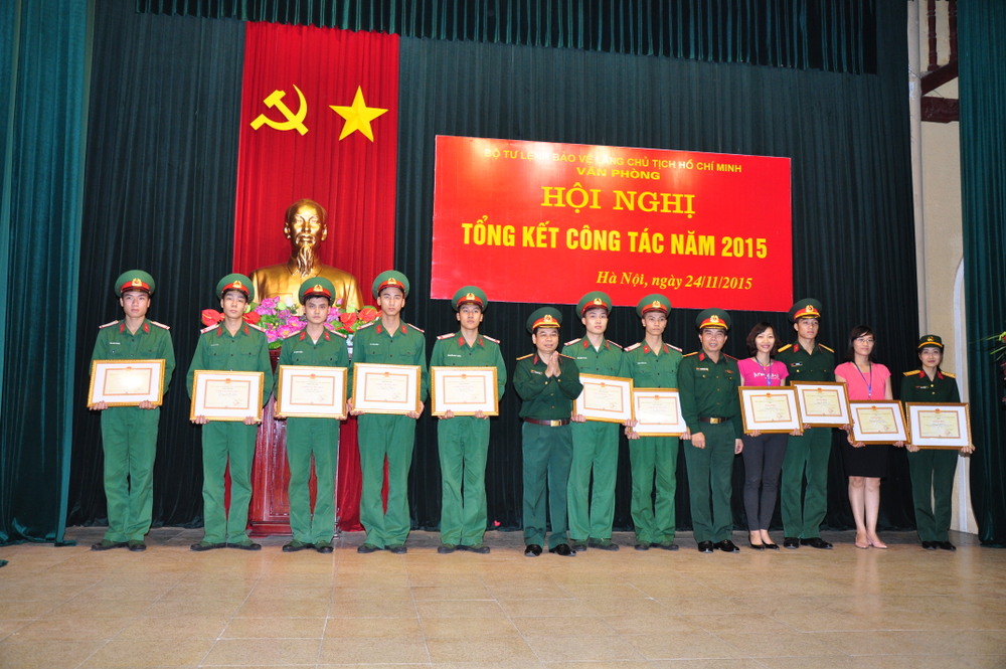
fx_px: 921
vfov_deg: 39.9
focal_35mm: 33
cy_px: 334
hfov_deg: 57.3
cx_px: 503
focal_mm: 22
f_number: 5.6
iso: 640
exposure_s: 1/60
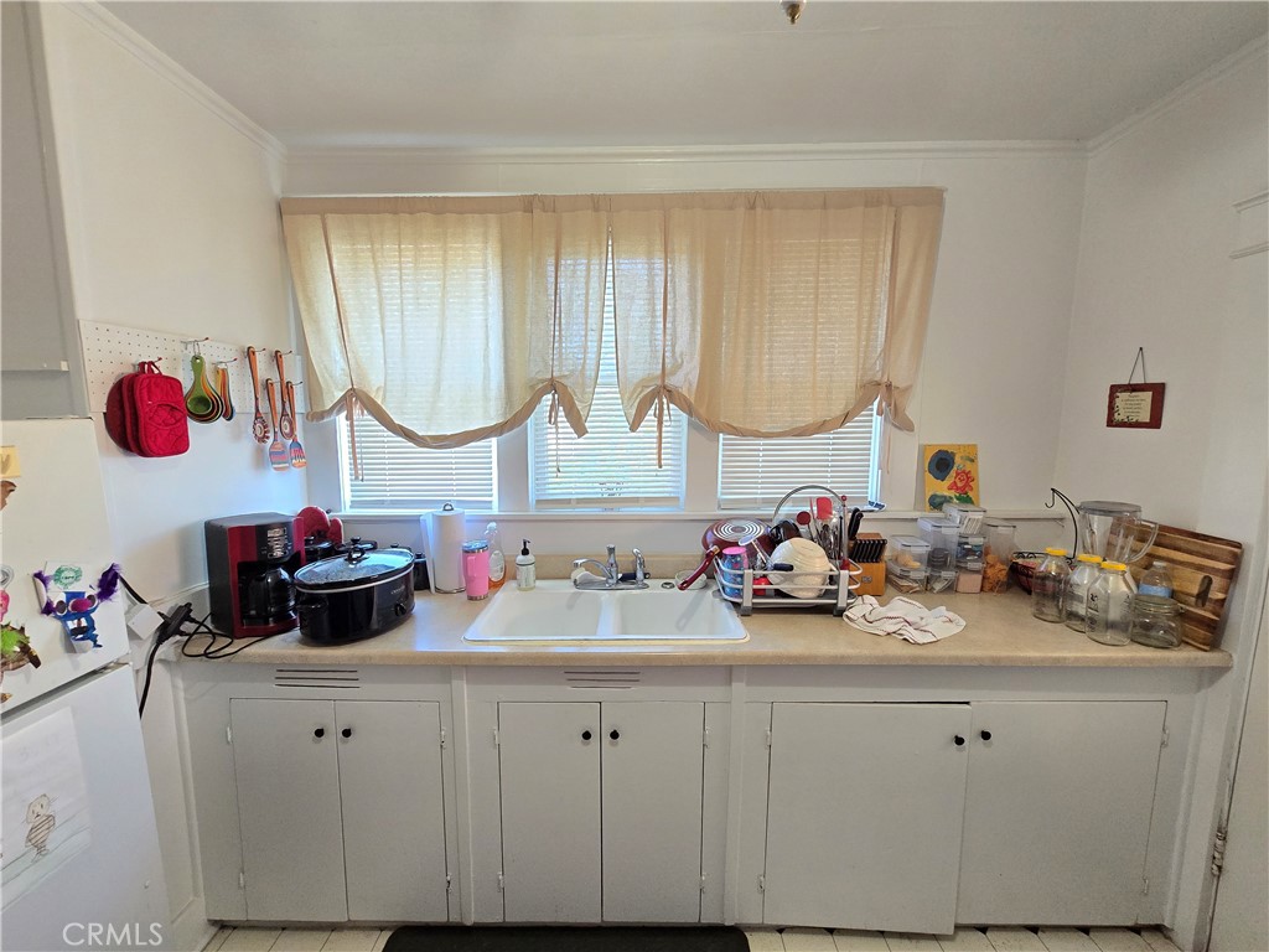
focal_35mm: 13
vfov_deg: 89.9
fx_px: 477
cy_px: 476
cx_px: 634
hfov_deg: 106.2
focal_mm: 2.2
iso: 500
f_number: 2.2
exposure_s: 1/60
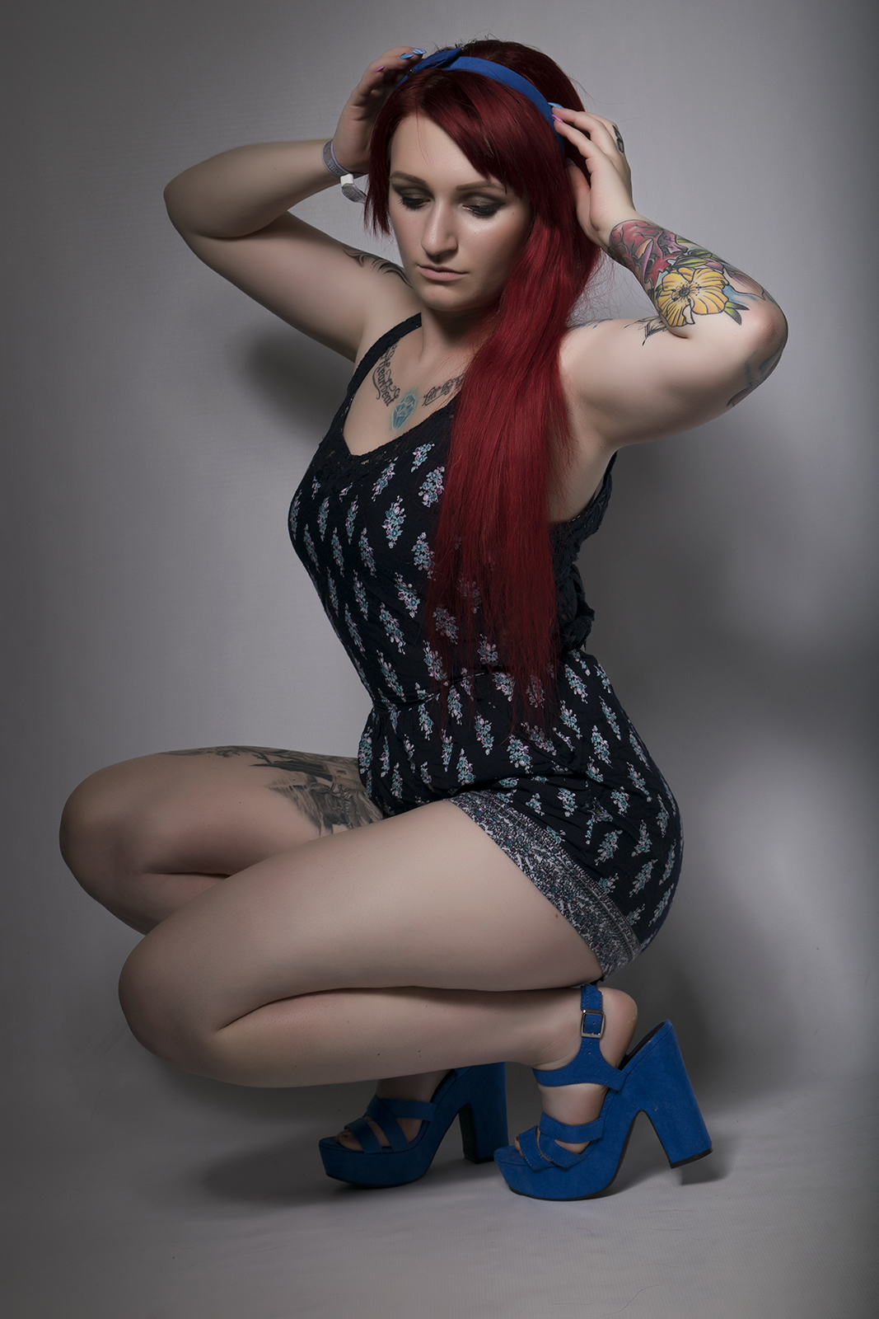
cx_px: 440
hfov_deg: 18.9
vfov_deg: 28.1
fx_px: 2636
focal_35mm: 72
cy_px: 660
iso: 100
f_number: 9
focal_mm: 48
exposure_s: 1/200
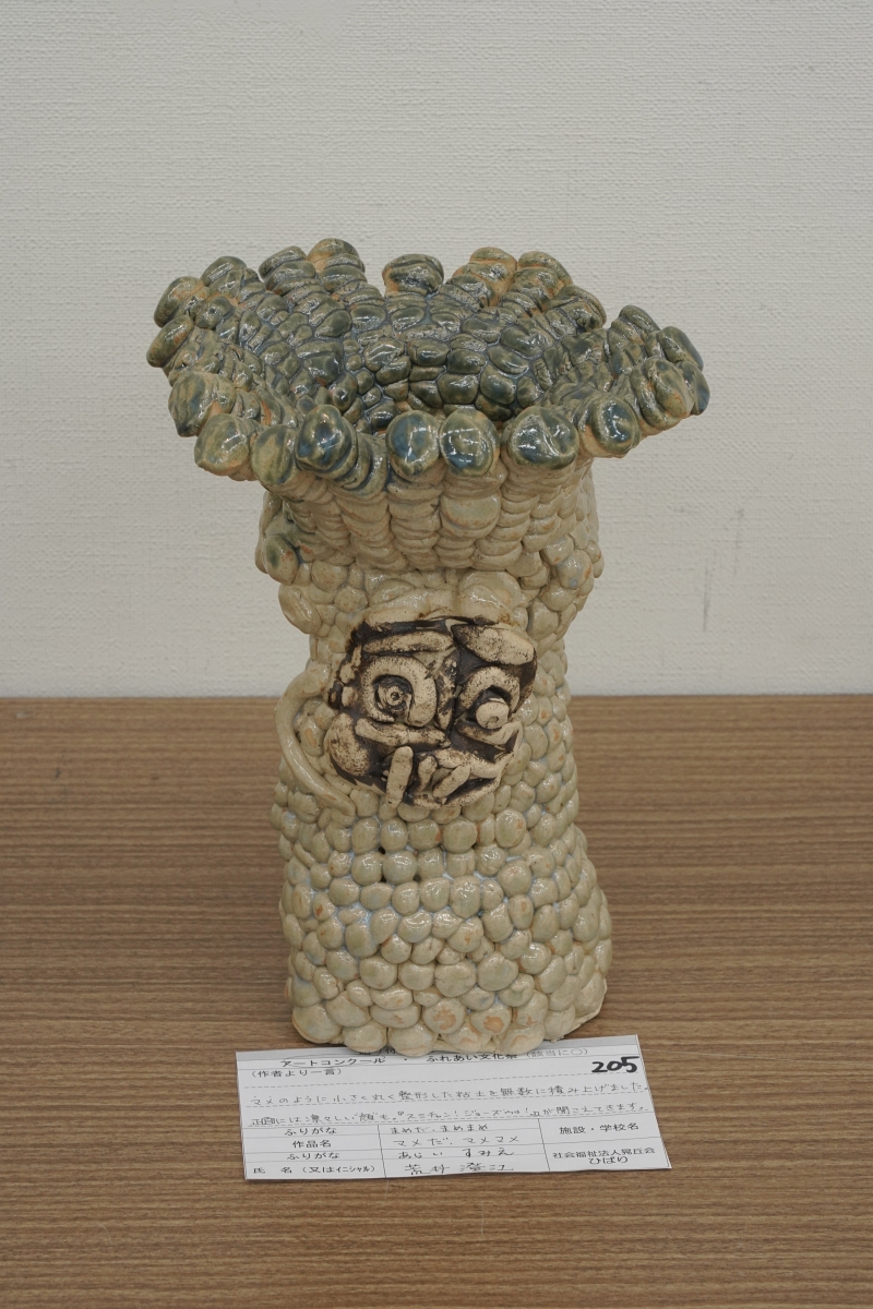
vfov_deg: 19.5
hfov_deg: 13.0
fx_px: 3819
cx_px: 436
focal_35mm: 105
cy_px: 654
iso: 2000
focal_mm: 105
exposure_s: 1/20
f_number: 16
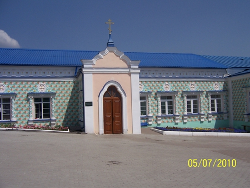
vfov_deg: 43.0
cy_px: 94
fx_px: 238
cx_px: 125
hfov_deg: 55.3
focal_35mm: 33
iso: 80
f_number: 5.6
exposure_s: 1/1000
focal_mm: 5.5
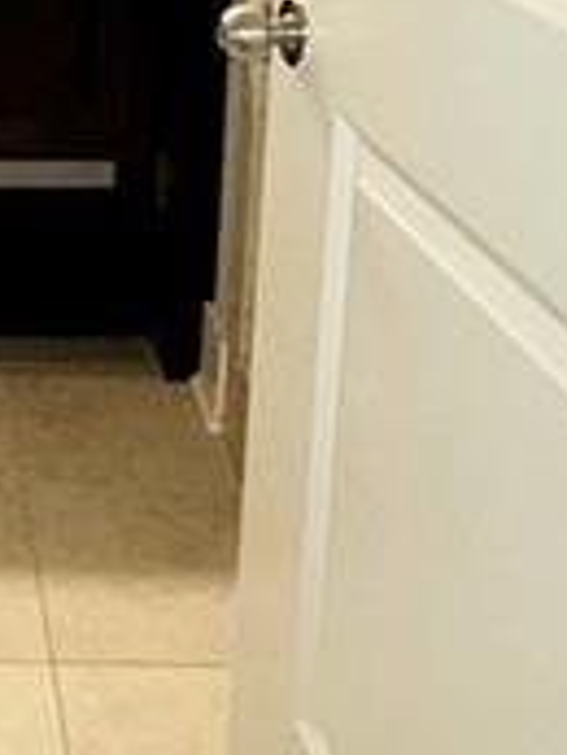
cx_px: -174
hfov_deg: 21.4
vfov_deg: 27.8
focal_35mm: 62
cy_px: -118
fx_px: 1352
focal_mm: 2.22
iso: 50
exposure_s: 1/60
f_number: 2.2
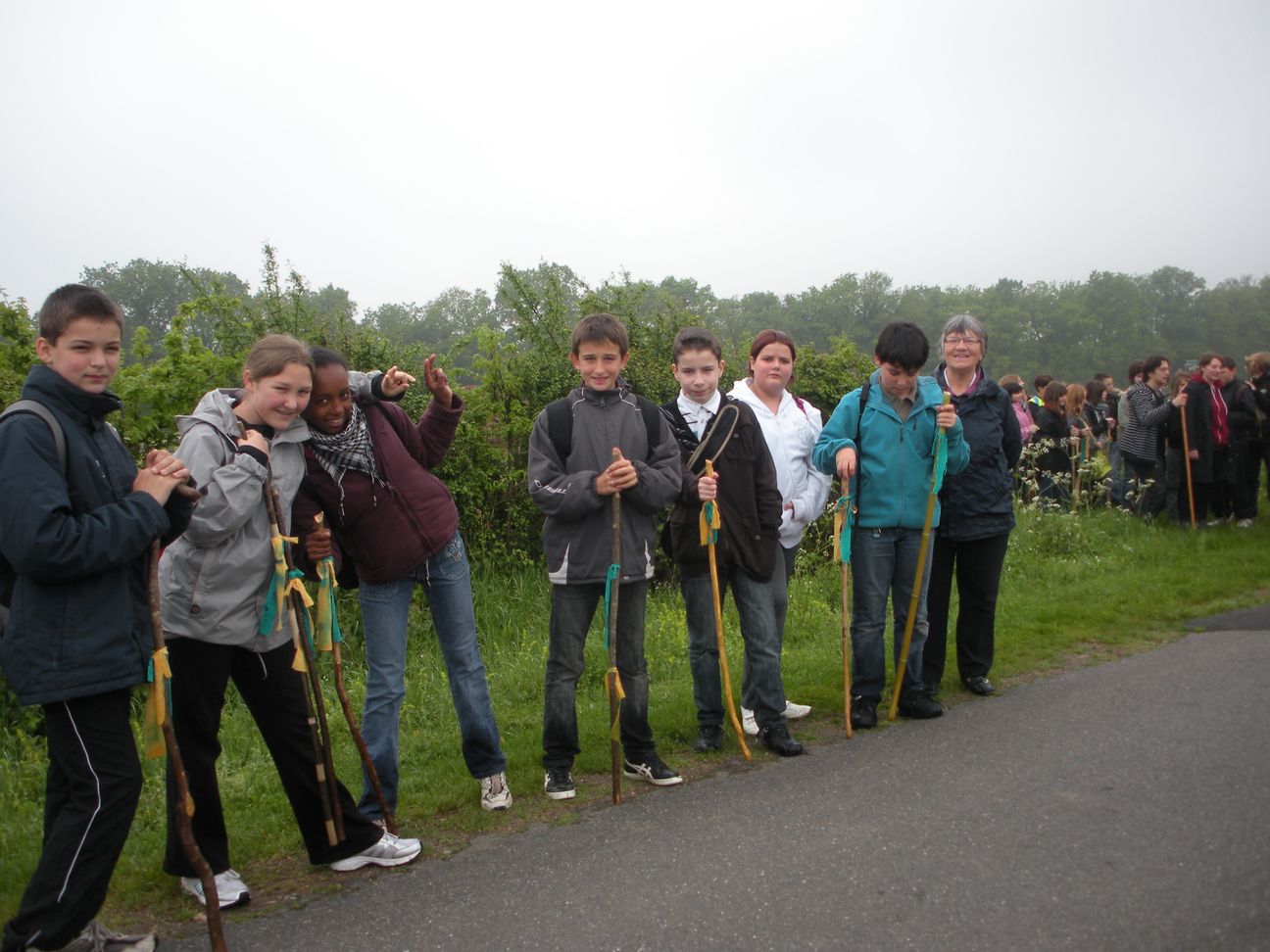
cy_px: 476
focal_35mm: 35
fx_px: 1284
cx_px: 635
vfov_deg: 40.7
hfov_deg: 52.6
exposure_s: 1/140
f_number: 3.5
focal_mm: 6.3
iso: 64
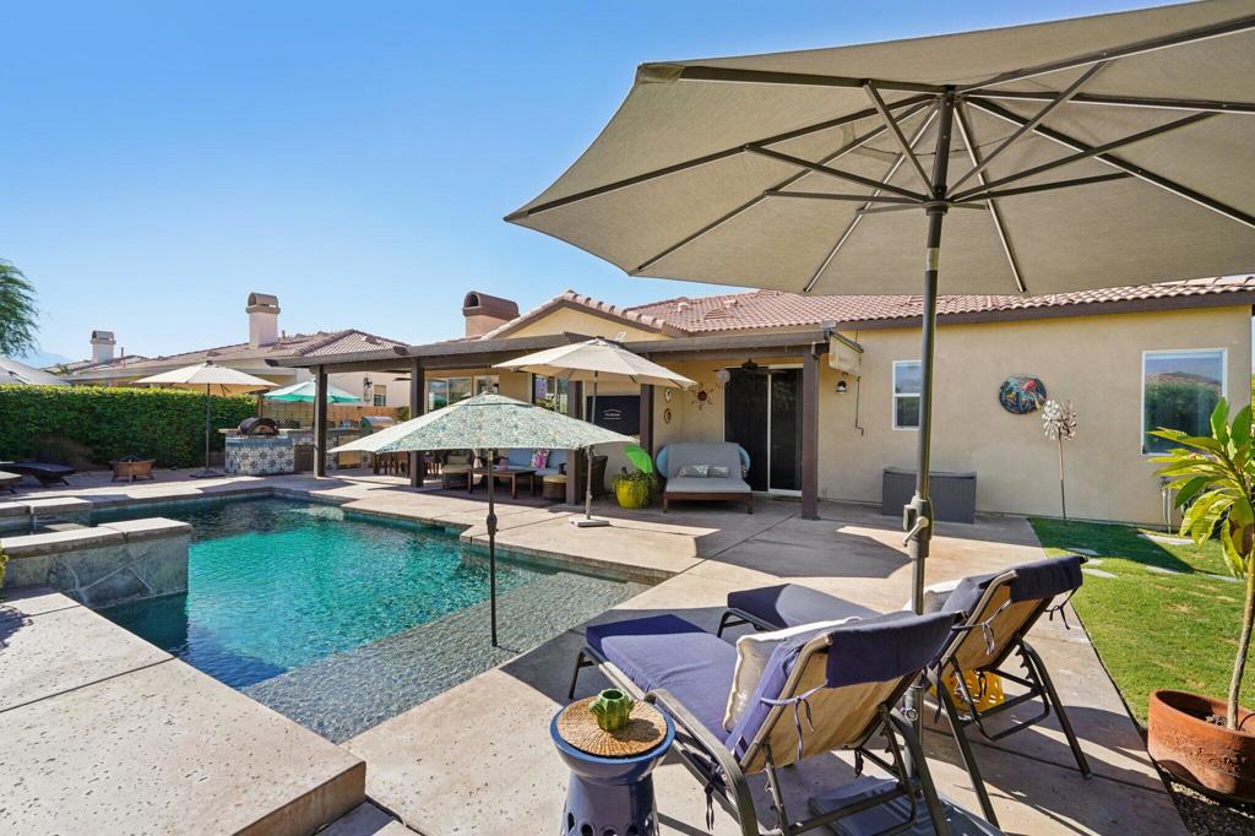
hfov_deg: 96.8
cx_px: 628
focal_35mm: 16
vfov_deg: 73.7
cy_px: 418
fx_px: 558
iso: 100
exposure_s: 1/160
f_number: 8
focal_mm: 16
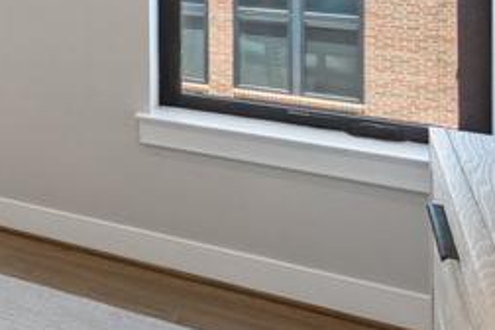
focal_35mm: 61
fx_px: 839
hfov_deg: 20.4
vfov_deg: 20.4
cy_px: -93
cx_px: -442
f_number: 8
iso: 200
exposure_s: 1/5
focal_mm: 10
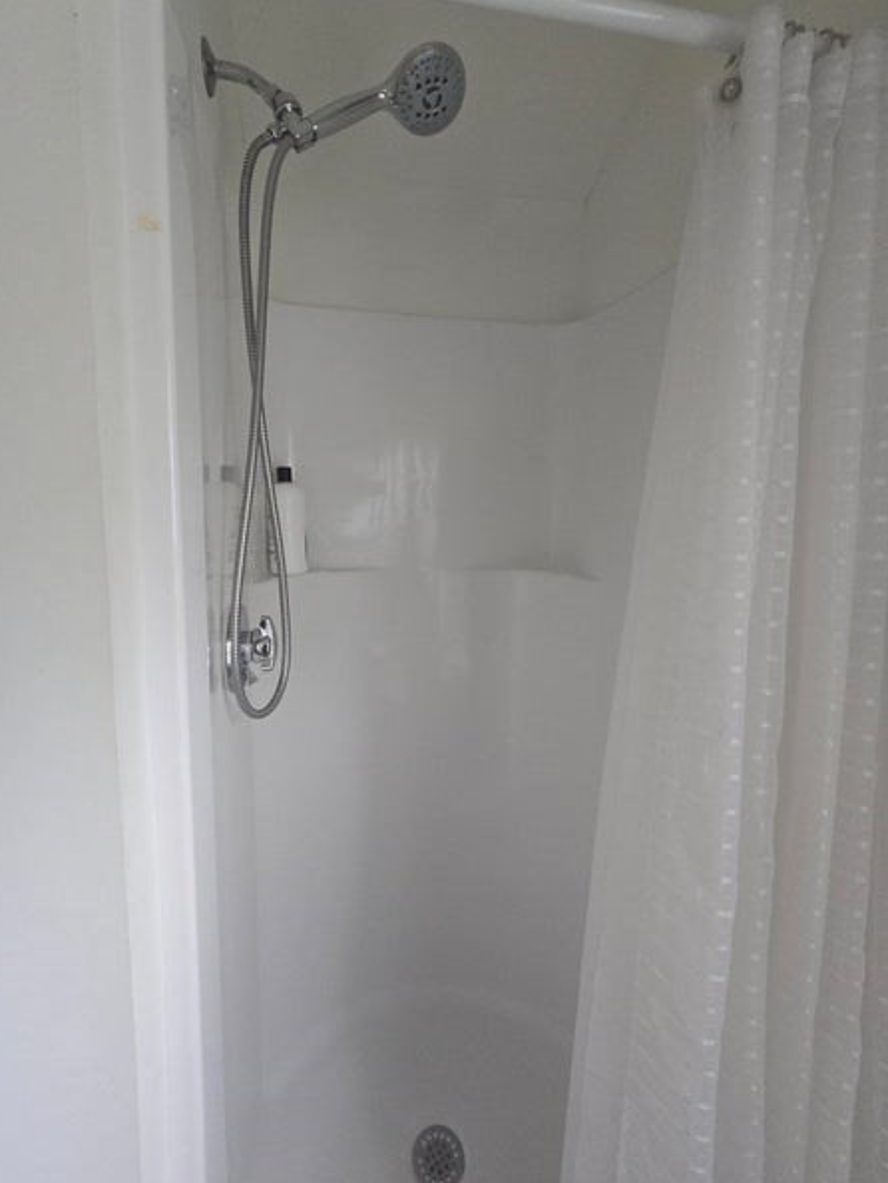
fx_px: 479
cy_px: 552
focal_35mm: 14
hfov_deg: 85.6
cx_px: 416
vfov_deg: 101.9
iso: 250
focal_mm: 2.2
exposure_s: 1/60
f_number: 2.2
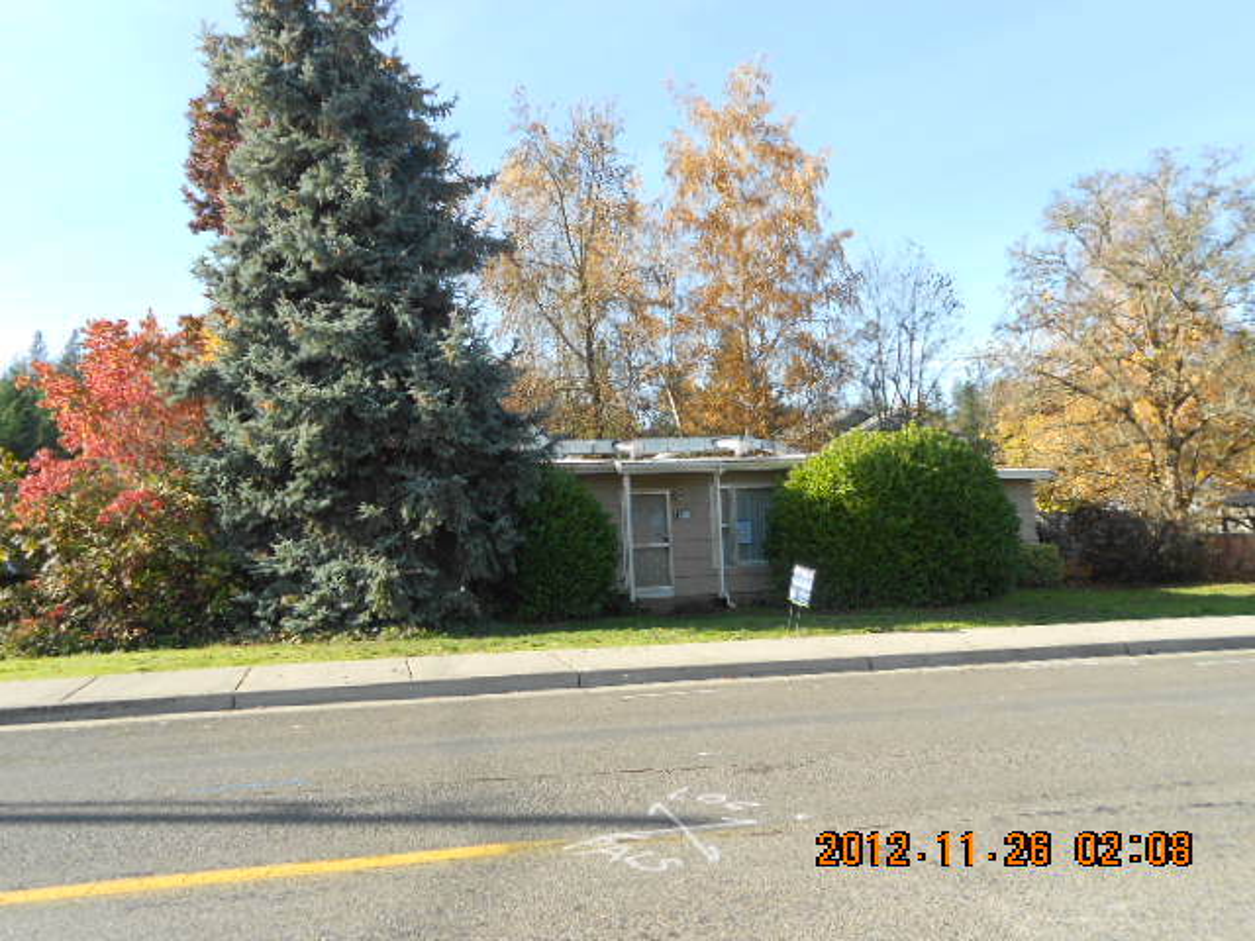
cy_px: 470
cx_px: 628
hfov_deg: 61.7
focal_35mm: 29
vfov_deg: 48.2
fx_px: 1051
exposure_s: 1/250
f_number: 3.4
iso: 80
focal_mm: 5.1
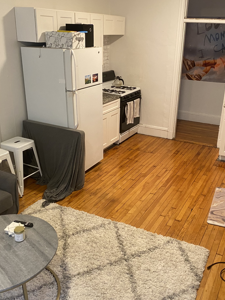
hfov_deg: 40.6
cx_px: 126
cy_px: 150
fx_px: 303
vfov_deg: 52.6
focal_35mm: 35
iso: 250
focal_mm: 4.25
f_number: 1.8
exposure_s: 1/60
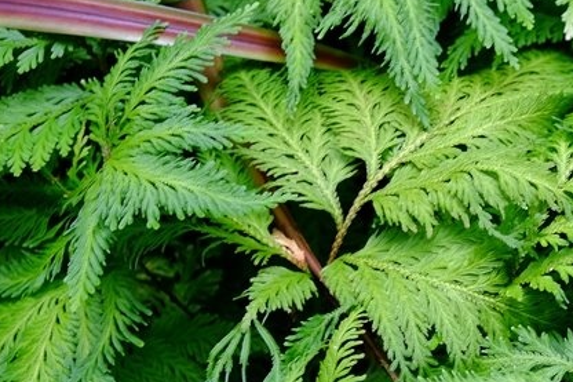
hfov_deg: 15.2
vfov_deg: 10.3
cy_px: 341
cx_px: 587
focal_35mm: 132
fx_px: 2100
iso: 250
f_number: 4
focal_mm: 40.7
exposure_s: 1/85
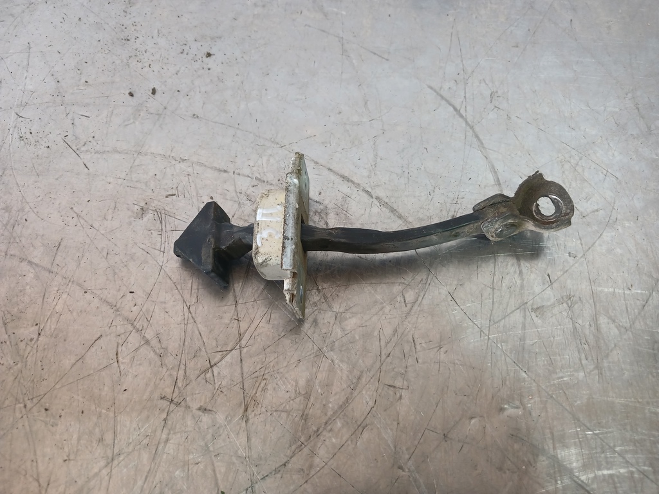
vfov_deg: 51.4
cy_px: 247
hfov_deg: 65.3
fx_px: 514
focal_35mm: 27
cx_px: 330
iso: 125
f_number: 1.8
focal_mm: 4
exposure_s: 1/50
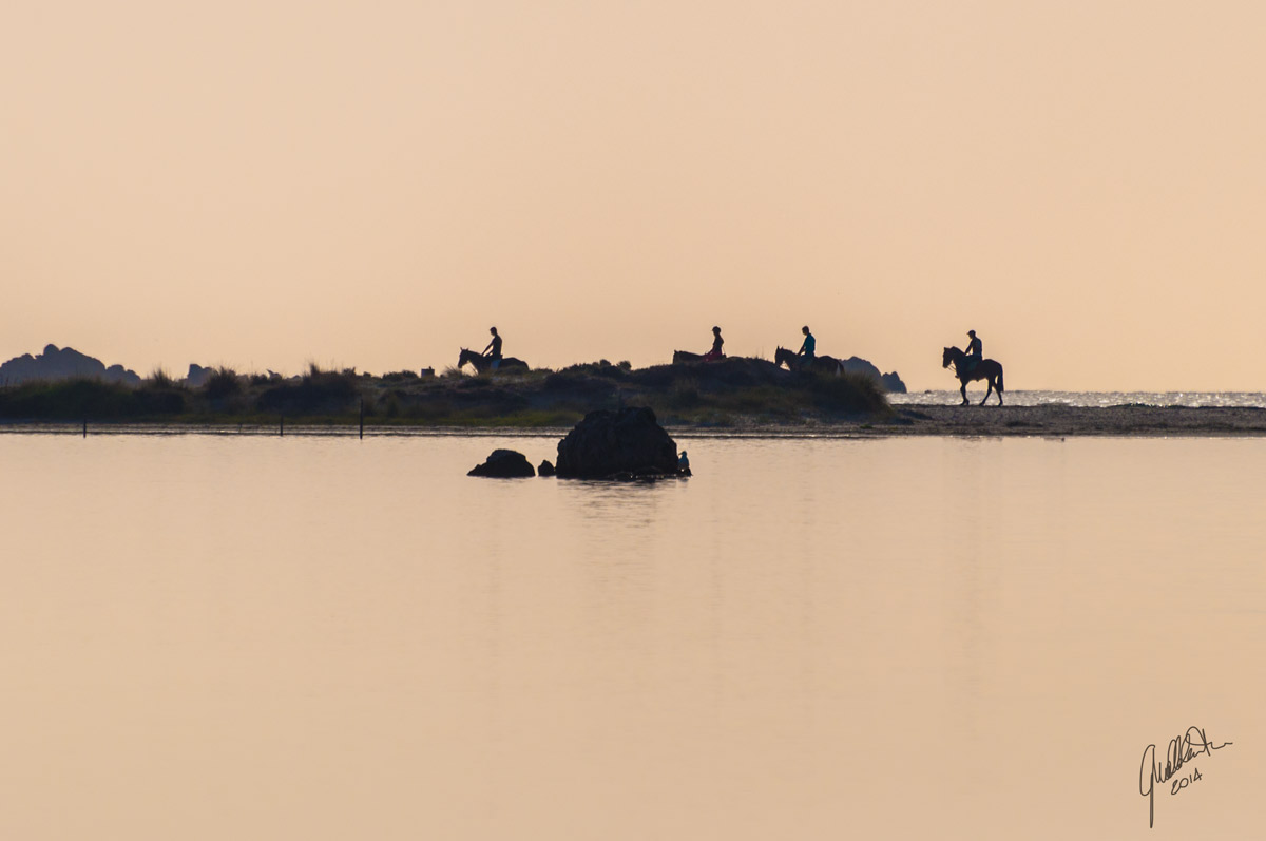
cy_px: 420
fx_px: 15806
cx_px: 633
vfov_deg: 3.0
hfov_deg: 4.6
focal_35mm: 450
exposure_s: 1/4000
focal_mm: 300
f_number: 6.3
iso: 400
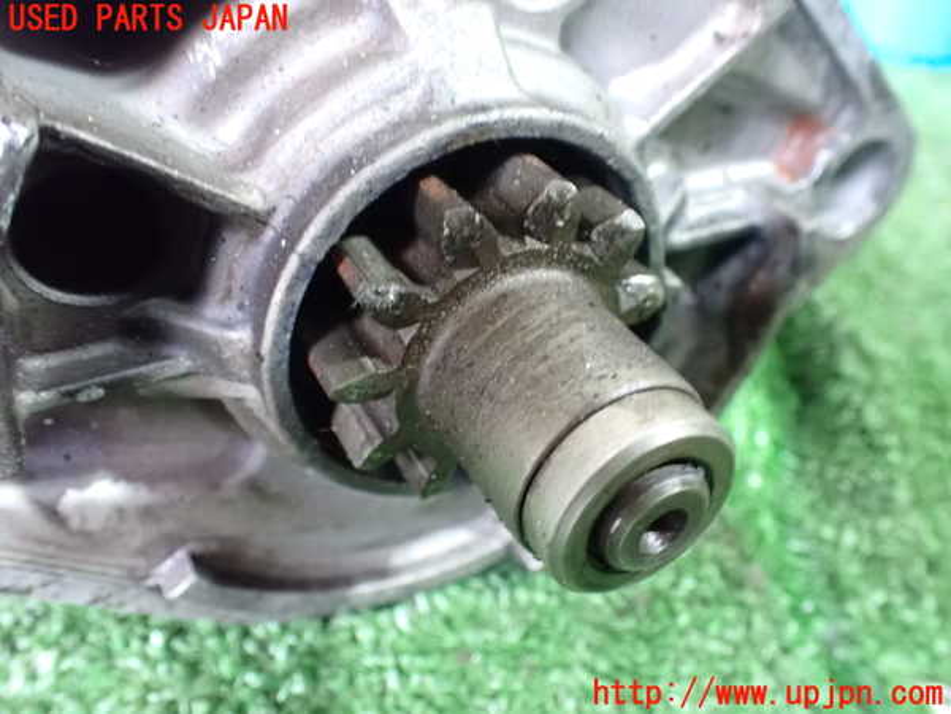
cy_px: 357
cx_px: 476
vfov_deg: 46.8
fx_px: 824
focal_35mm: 30
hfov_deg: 60.0
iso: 1600
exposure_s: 1/13
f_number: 2.3
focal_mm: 5.4
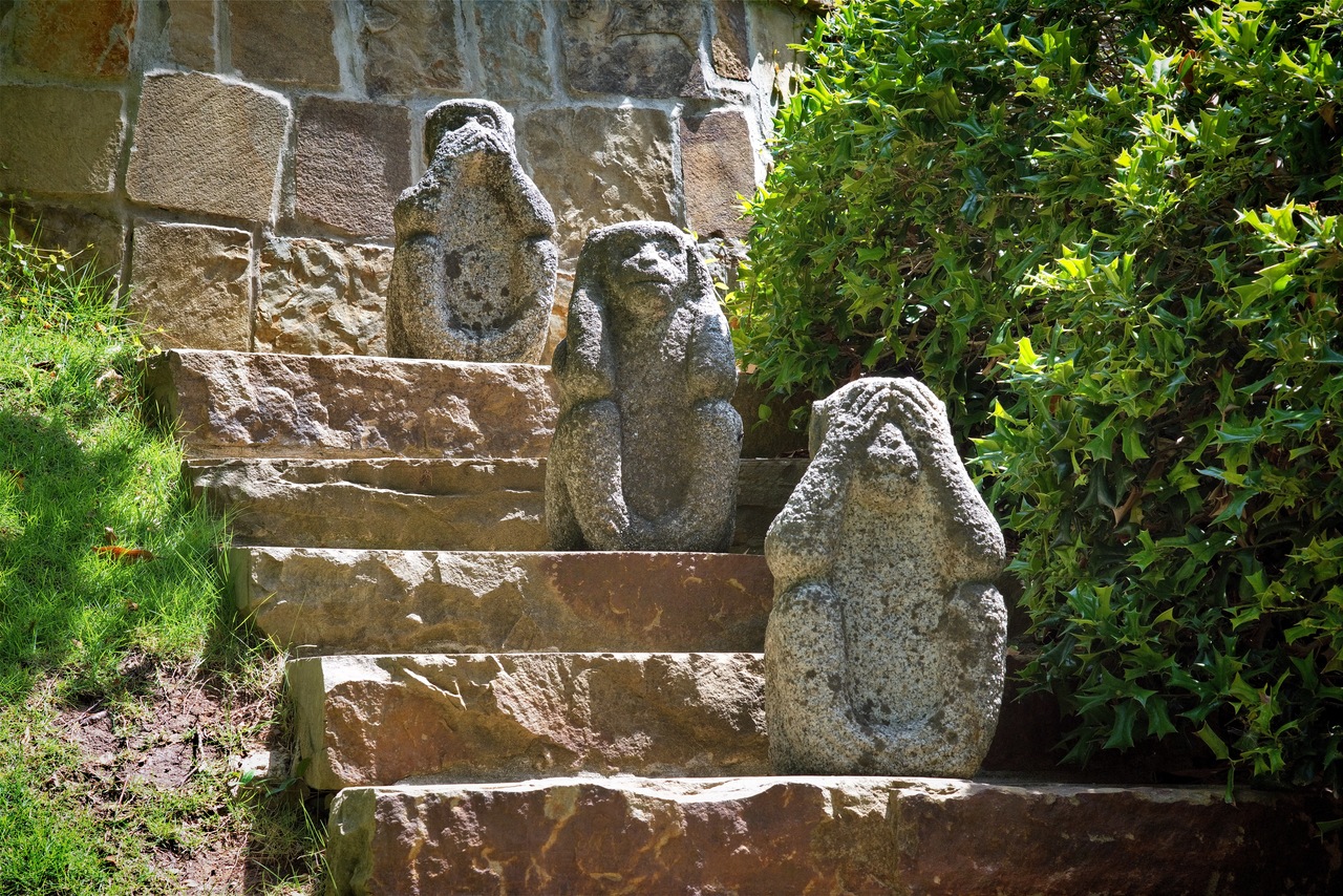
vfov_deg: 16.7
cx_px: 672
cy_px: 448
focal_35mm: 82
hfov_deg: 24.8
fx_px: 3060
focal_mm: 82
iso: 1000
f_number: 11
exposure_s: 1/200
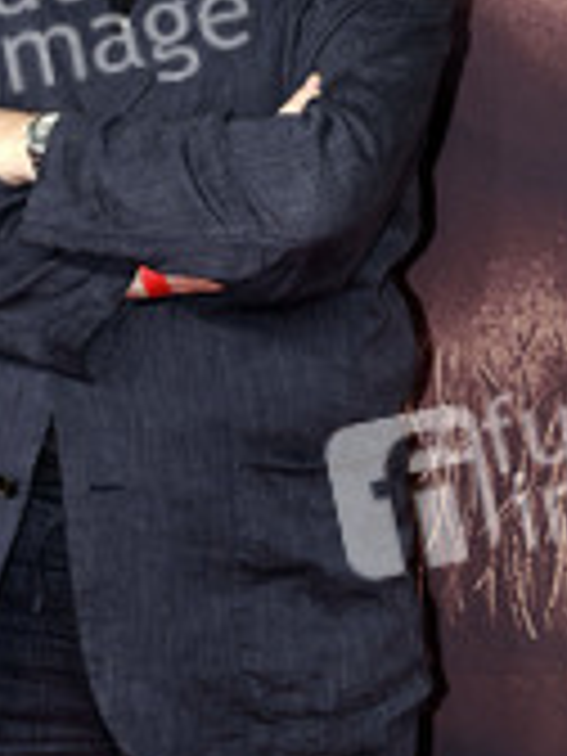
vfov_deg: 11.1
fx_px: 3887
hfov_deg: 8.3
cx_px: 148
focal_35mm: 178
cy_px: 248
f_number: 8
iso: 400
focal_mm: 78
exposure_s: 1/160
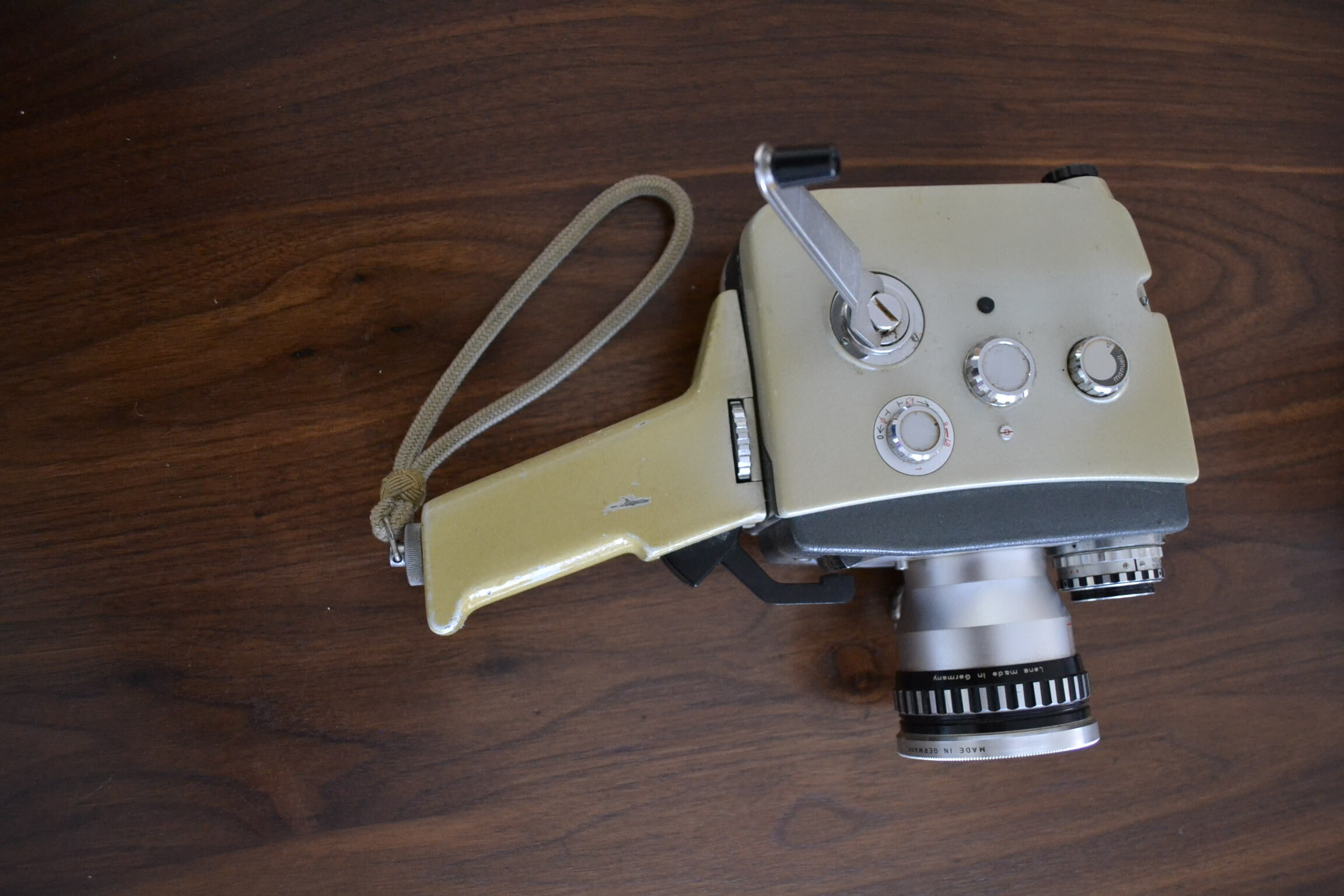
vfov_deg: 47.9
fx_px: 1008
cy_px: 448
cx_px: 672
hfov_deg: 67.4
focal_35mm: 27
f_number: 3.5
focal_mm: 18
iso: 2200
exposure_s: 1/60
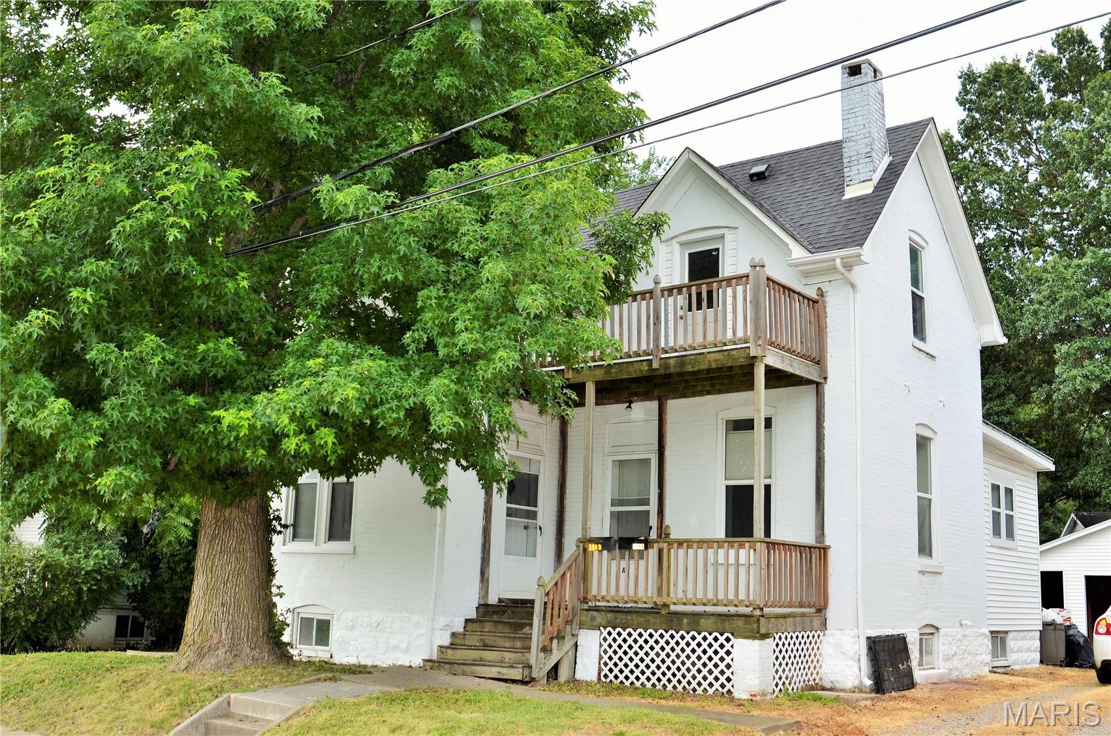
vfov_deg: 36.7
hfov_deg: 53.2
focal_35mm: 36
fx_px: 1109
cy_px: 368
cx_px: 556
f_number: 4
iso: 400
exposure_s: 1/200
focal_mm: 24
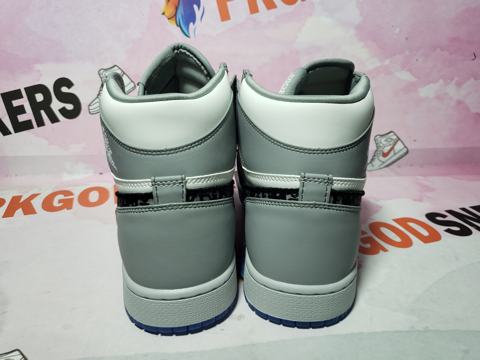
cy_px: 177
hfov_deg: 65.3
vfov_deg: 51.3
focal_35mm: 27
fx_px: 374
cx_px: 236
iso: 50
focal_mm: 4.3
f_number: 1.5
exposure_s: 1/459
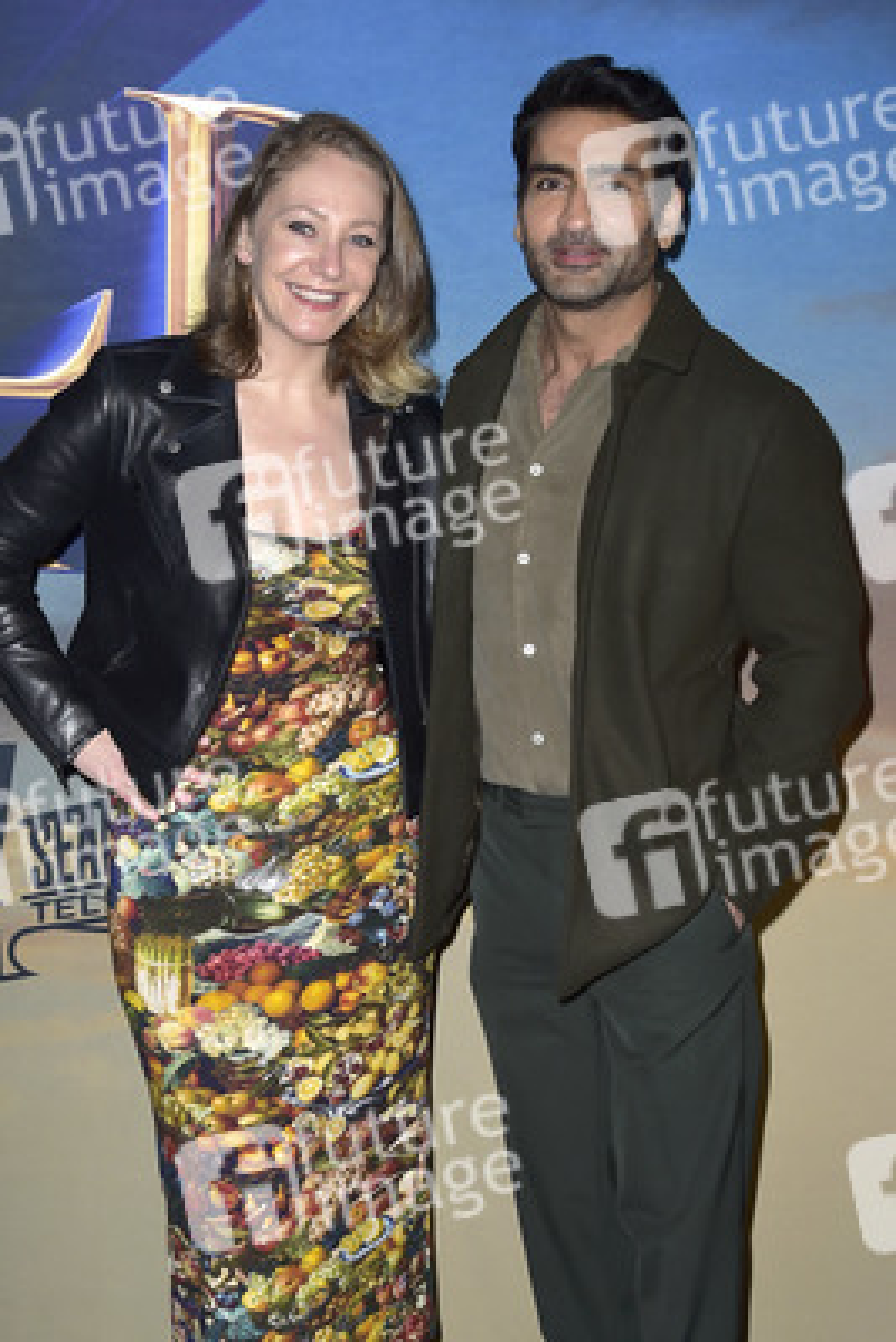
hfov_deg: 30.5
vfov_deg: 44.5
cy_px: 671
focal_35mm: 44
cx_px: 448
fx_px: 1641
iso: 320
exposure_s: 1/250
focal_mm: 44
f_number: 6.3
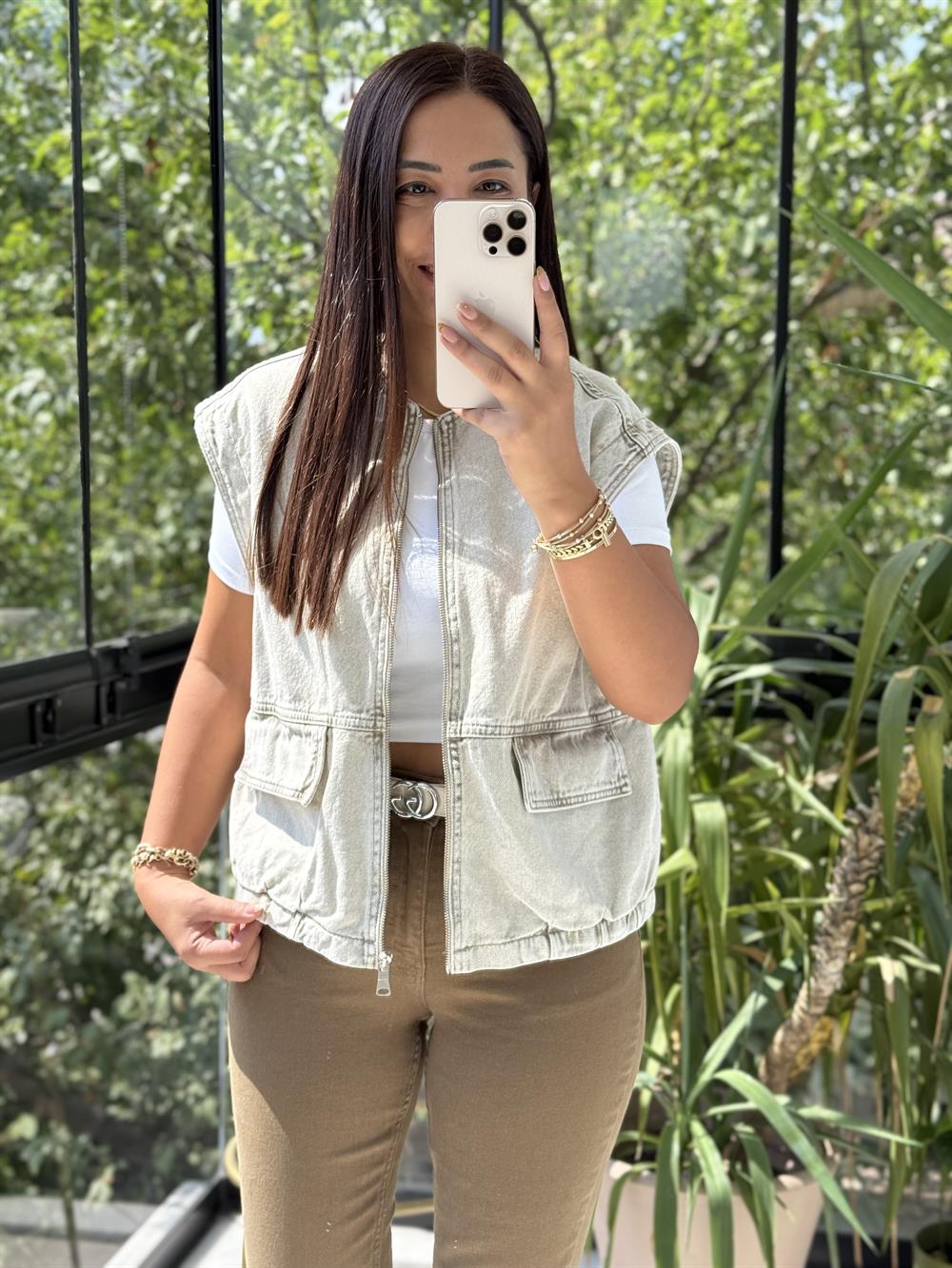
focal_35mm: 48
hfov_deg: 30.3
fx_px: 1760
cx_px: 476
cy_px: 634
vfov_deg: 39.7
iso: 80
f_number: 1.78
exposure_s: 1/631
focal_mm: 6.76
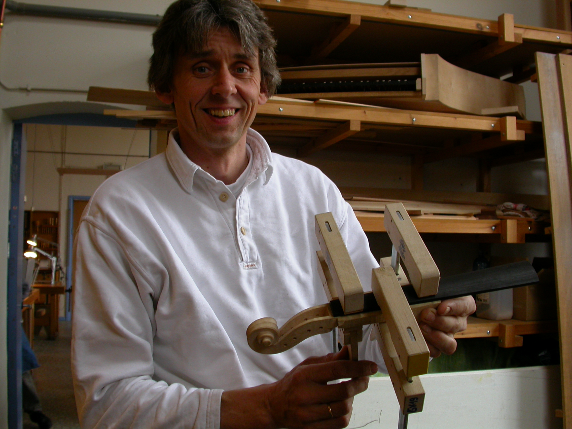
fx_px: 628
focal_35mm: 38
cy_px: 214
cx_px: 286
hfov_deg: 49.0
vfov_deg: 37.7
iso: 100
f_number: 3.7
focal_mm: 7.85
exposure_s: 1/41.7
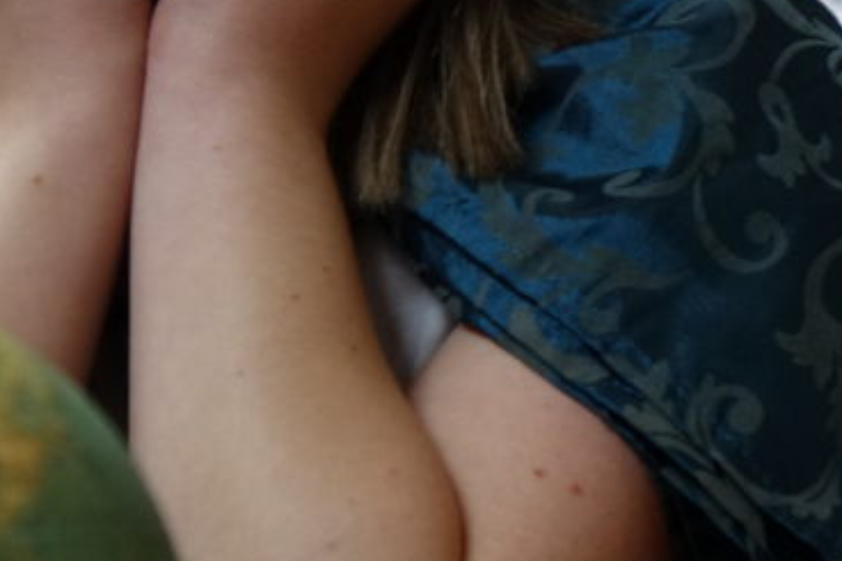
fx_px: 5470
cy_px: -3
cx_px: 506
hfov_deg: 8.8
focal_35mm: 234
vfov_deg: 5.9
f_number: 2.8
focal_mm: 30.79
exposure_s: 1/40
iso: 800
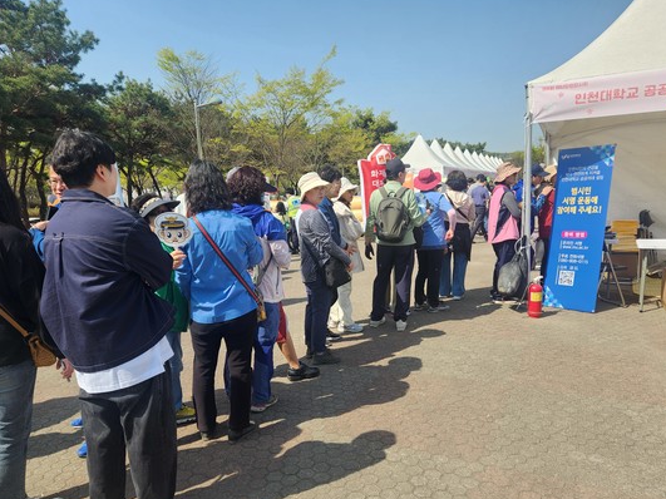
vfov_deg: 53.0
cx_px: 336
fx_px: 500
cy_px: 273
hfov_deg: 67.3
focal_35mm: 26
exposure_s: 1/1019
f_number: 1.8
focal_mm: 5.4
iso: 20
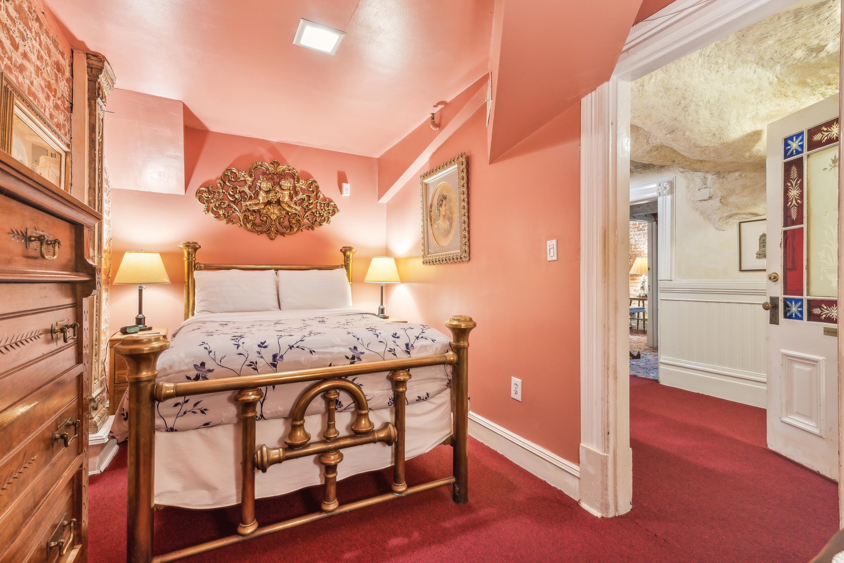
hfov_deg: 96.7
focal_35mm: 16
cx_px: 422
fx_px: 375
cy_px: 282
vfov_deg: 73.8
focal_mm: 16
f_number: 8
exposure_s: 1/4
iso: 1000
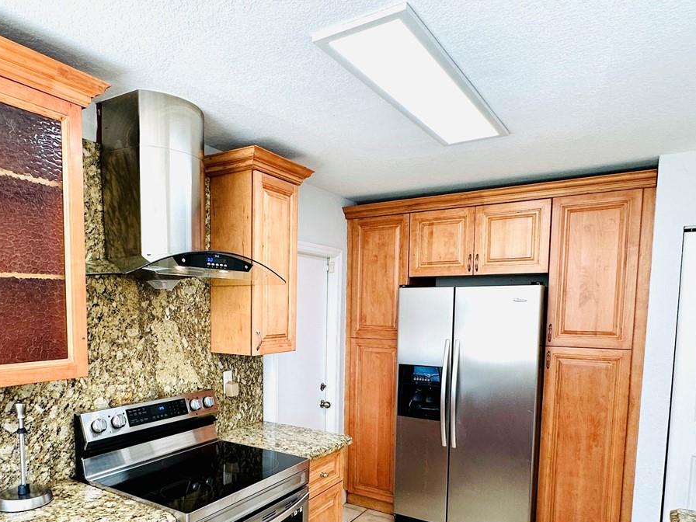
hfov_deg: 68.9
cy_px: 353
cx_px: 291
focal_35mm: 25
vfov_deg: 53.7
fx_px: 503
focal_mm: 2.22
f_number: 2.2
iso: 100
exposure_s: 1/120
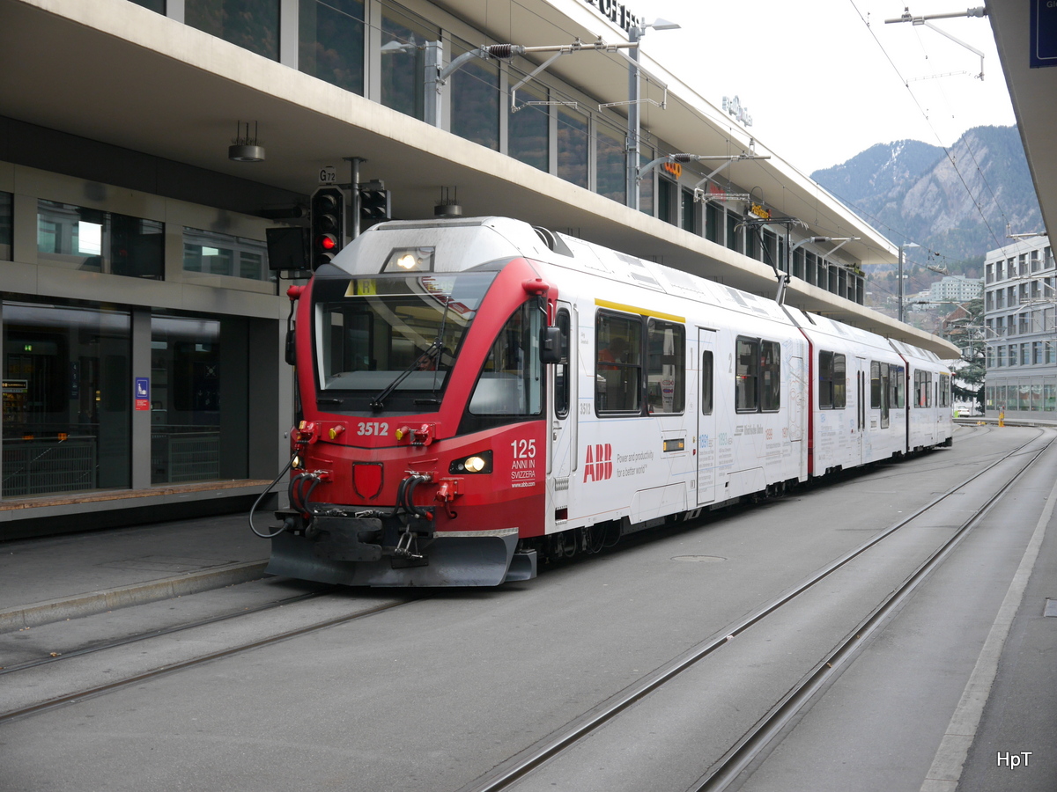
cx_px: 528
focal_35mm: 50
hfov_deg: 38.2
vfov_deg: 29.1
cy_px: 396
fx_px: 1527
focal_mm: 25
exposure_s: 1/60
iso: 250
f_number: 4.6
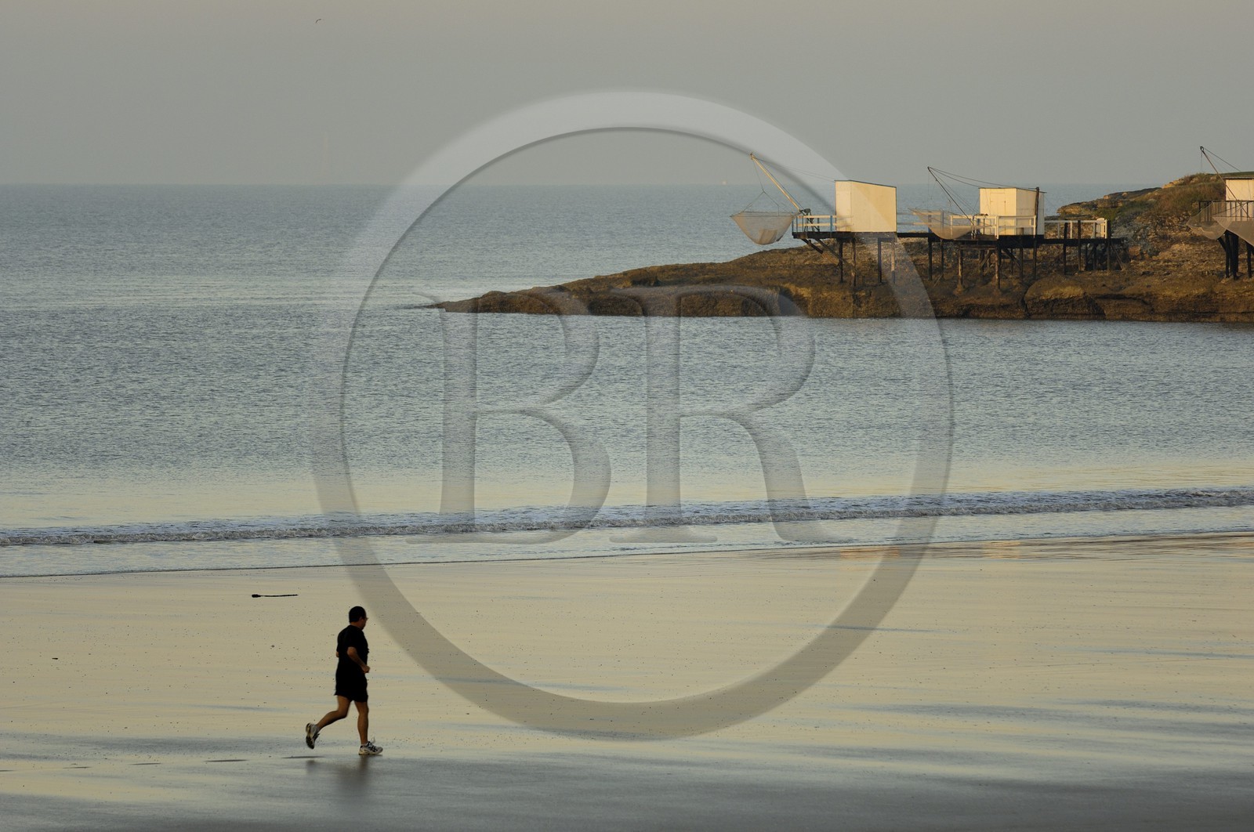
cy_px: 416
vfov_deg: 5.7
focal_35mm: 240
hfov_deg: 8.6
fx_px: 8348
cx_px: 627
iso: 100
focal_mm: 160
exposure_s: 1/125
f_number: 5
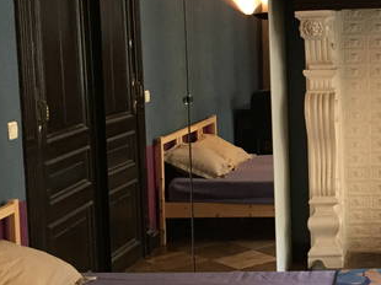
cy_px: 90
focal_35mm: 74
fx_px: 814
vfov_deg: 19.8
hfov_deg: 25.2
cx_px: 375
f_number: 2.2
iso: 250
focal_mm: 4.15
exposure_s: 1/24
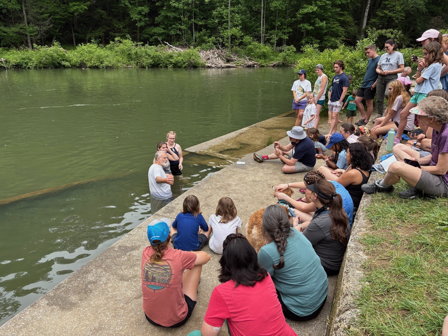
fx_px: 336
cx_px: 224
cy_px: 168
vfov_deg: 53.1
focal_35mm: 26
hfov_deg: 67.3
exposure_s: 1/873
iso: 50
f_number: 1.6
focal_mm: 5.96
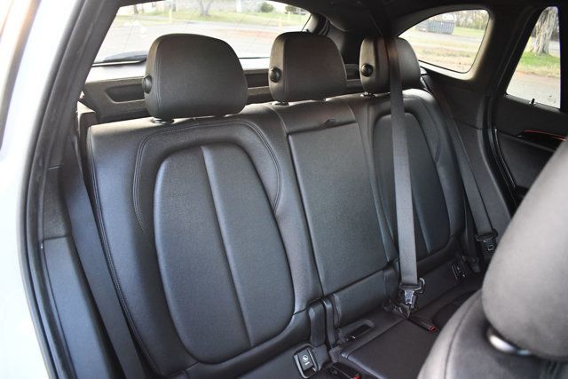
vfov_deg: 48.0
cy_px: 190
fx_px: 426
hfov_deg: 67.4
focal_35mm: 27
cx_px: 284
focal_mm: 18
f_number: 3.5
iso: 3200
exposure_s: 1/125
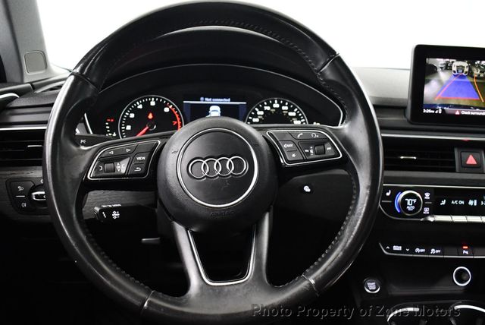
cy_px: 162
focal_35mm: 36
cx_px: 242
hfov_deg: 53.1
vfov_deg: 36.9
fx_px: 485
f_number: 3.5
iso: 3200
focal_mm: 18
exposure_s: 1/60
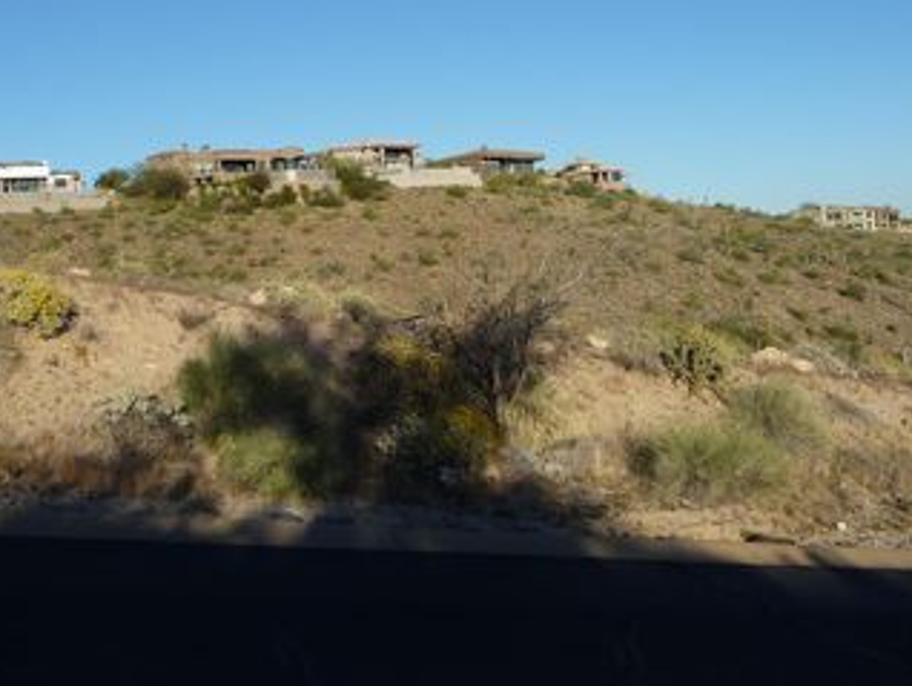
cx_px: 424
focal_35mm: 44
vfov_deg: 32.4
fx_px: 1160
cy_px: 194
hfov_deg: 42.9
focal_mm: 4.7
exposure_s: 1/320
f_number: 8
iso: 100
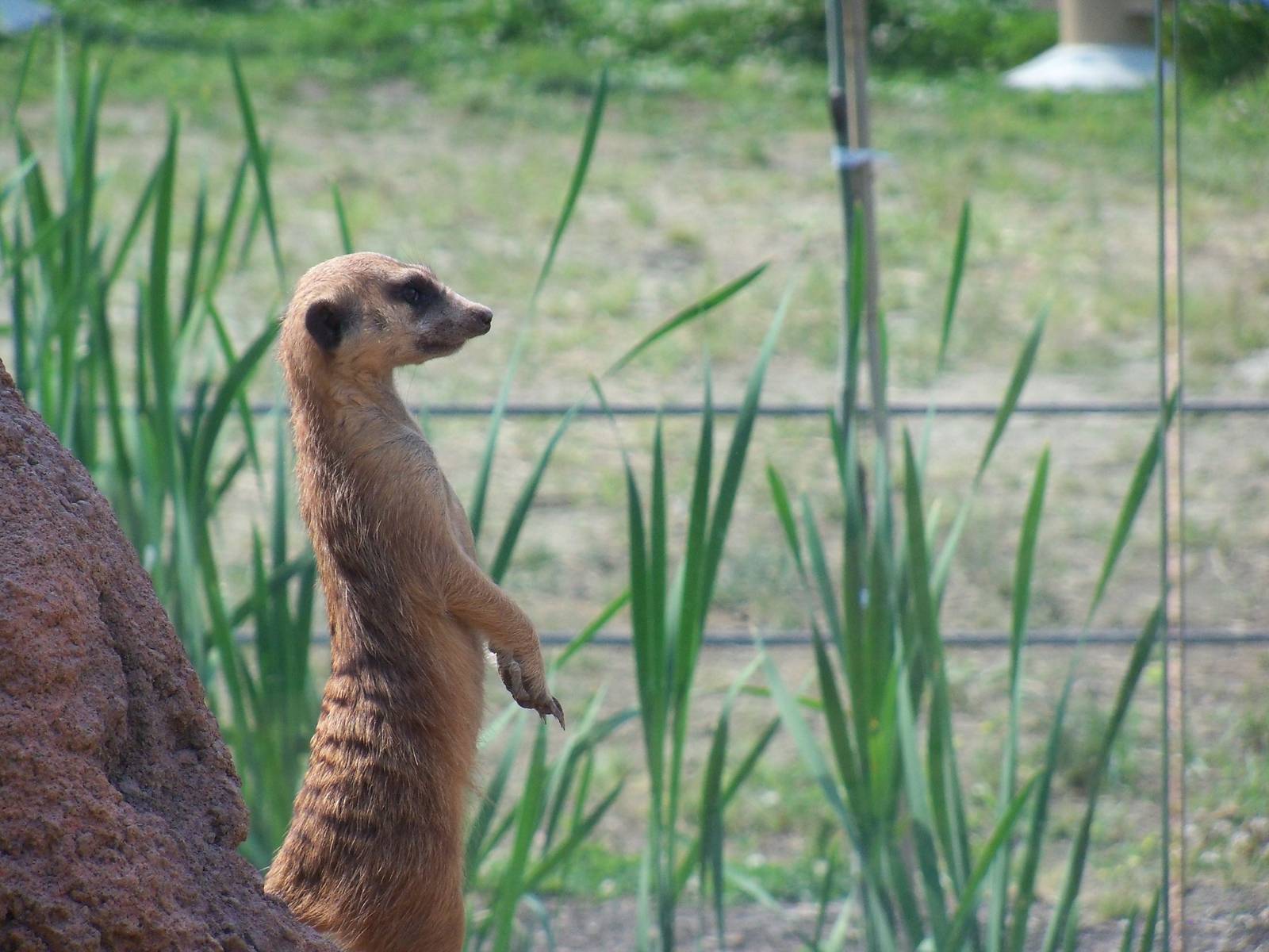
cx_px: 634
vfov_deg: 6.0
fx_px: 9055
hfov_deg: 8.0
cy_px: 476
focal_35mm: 247
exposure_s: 1/800
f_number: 4.4
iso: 200
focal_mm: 43.8
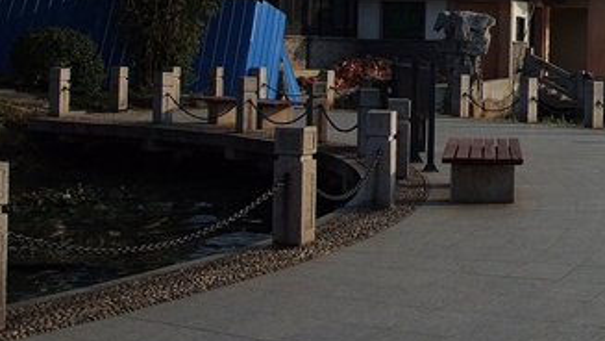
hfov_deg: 15.3
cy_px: -13
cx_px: 578
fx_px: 2214
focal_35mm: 138
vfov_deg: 8.7
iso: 200
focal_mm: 32
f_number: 5
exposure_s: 1/1600
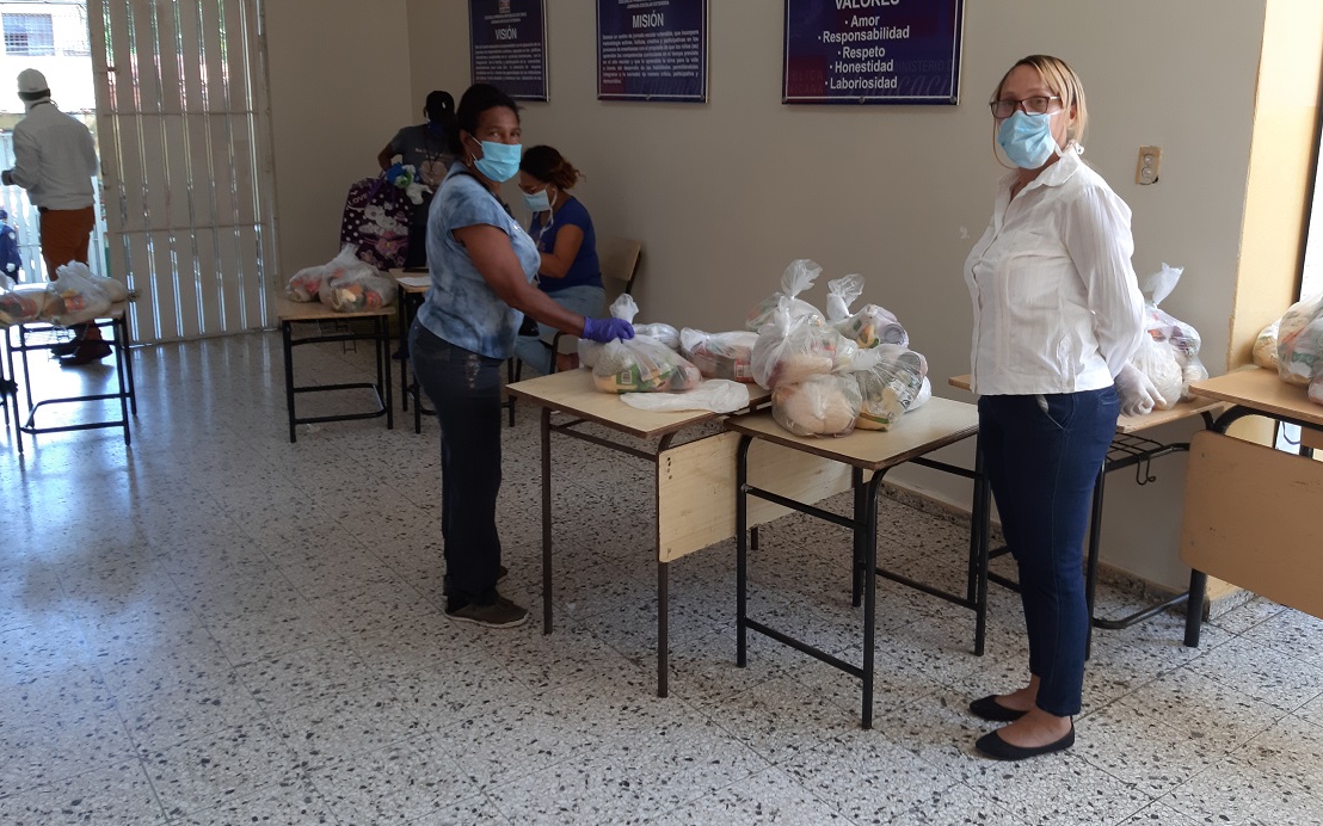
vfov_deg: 40.3
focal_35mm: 31
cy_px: 319
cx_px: 673
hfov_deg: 61.2
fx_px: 1118
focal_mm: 3.93
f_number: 1.7
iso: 64
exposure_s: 1/60
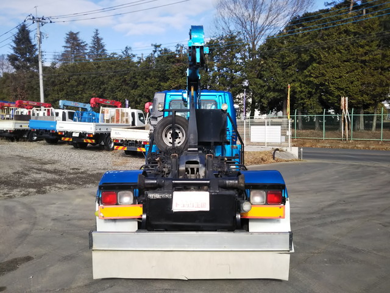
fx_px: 338
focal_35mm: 30
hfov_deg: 60.0
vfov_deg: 46.8
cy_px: 146
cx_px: 195
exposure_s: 1/780
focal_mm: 4
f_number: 2.2
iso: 20
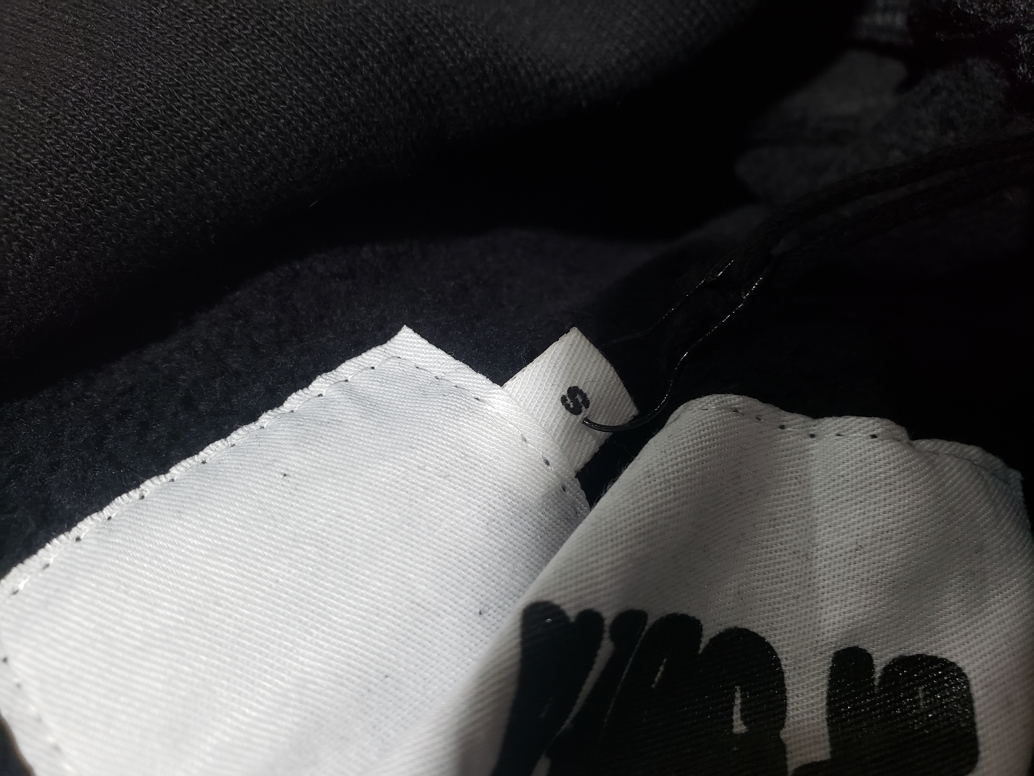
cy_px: 388
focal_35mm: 26
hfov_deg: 67.3
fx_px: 777
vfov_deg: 53.1
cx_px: 517
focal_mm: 4.3
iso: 200
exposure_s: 1/100
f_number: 1.5
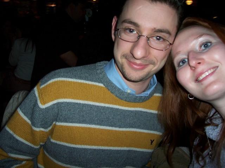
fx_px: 240
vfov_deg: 38.7
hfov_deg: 50.1
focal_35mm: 37
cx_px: 112
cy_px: 84
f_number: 2.8
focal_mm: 5.6
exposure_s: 1/60
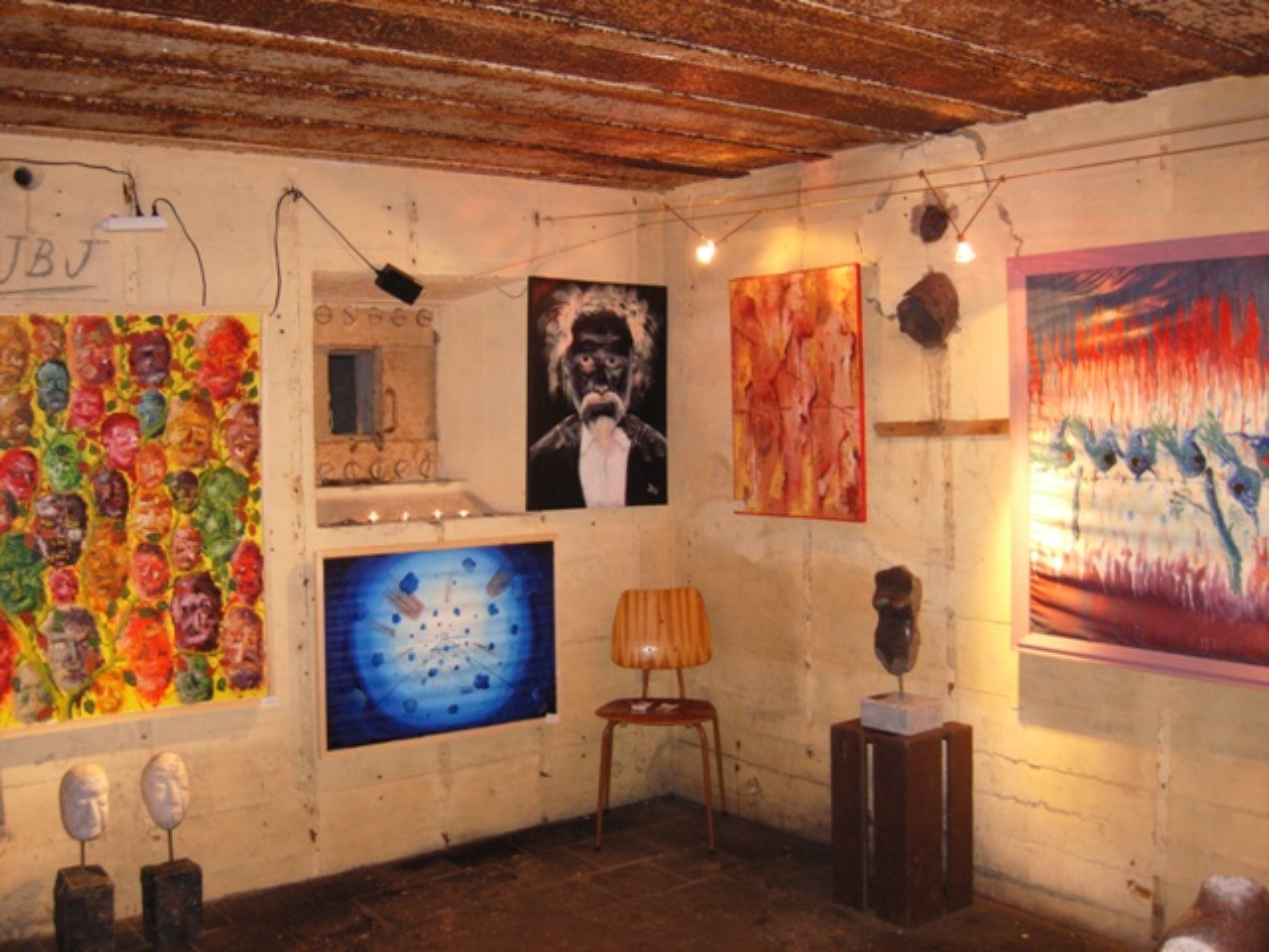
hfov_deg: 51.4
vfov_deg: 39.7
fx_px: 1320
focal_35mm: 36
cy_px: 476
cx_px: 634
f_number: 2.7
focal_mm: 7.5
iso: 200
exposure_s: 1/8
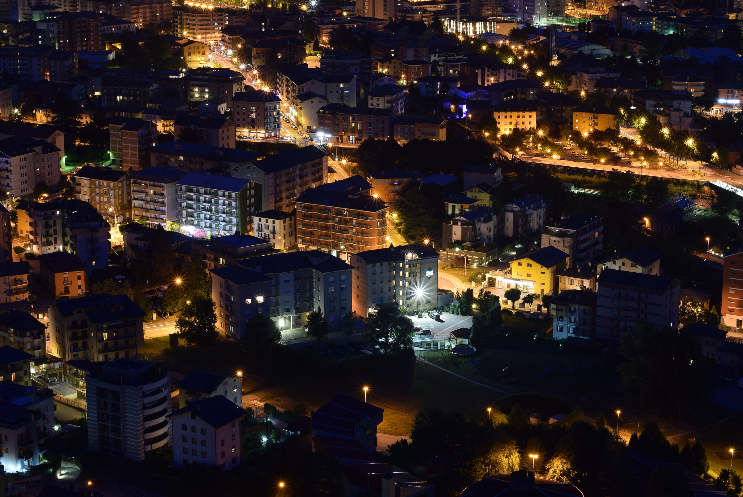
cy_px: 248
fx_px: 1549
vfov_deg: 18.2
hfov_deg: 27.0
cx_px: 372
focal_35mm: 75
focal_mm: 50
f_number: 16
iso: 100
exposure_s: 30
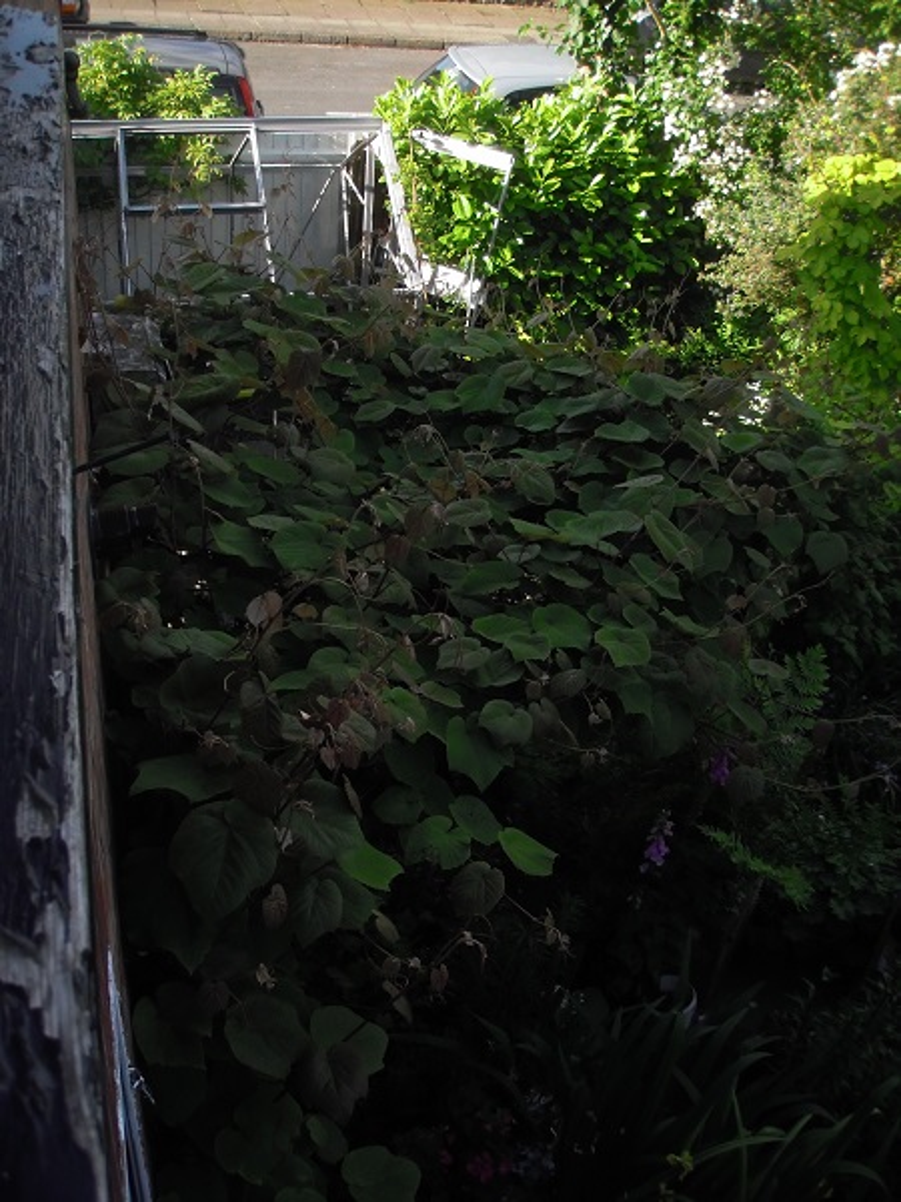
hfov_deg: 37.7
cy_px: 601
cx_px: 450
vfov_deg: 49.0
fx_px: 1319
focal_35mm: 38
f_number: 3.5
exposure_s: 1/200
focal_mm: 6.7
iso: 100
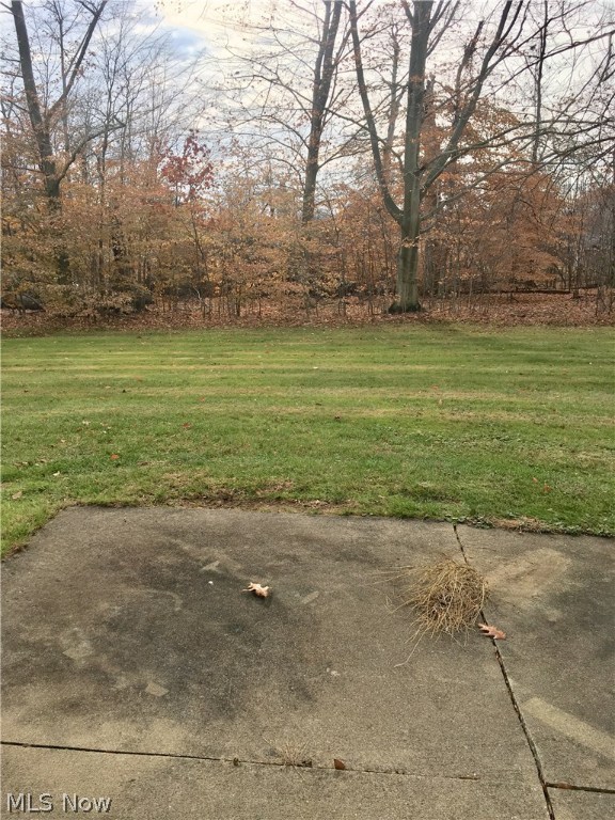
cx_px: 308
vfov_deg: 61.7
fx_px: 687
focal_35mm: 29
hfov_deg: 48.2
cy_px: 410
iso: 25
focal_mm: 4.15
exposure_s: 1/962
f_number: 2.2
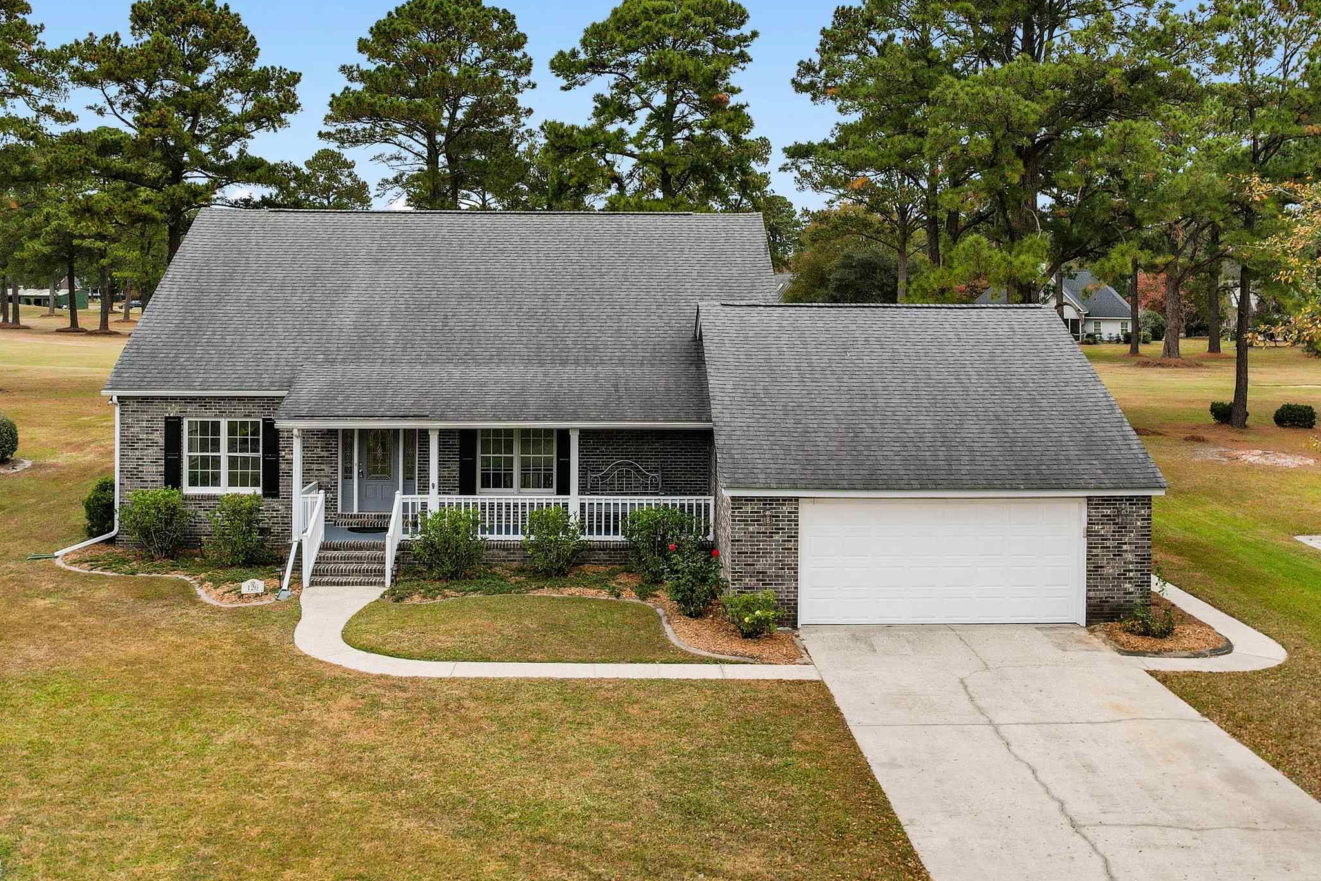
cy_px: 252
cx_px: 628
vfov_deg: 39.2
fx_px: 1211
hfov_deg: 57.2
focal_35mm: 33
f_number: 2.8
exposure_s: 1/250
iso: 110
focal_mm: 8.38
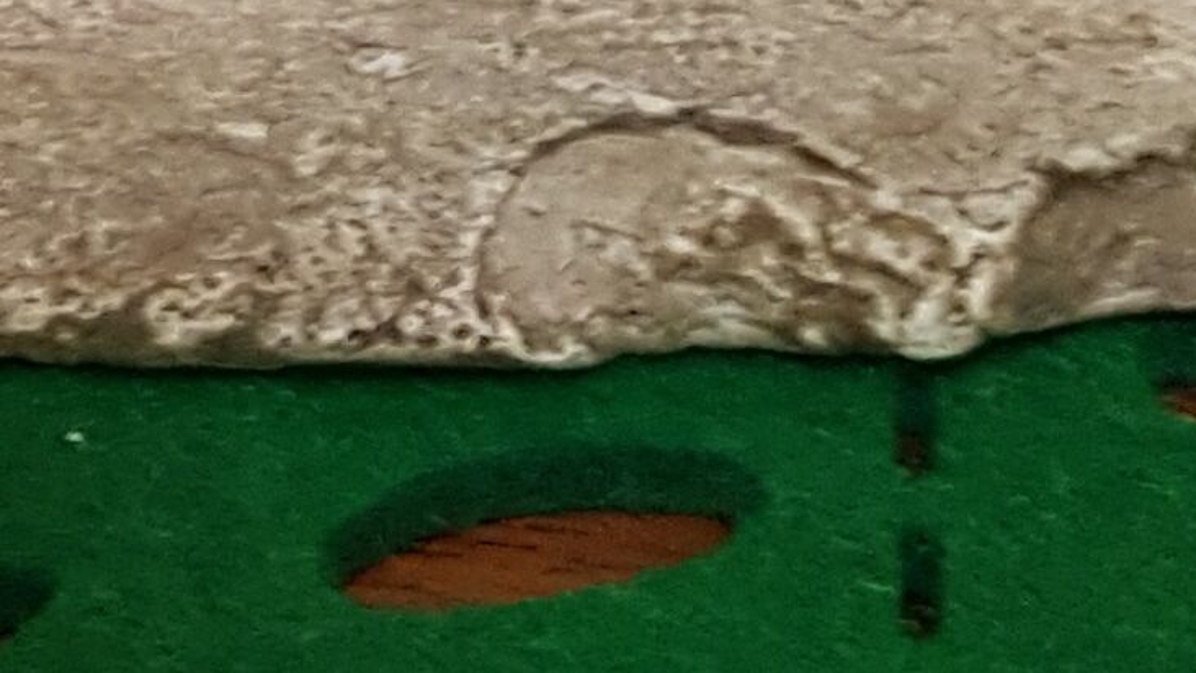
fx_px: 4948
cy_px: -1116
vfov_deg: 7.2
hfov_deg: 12.4
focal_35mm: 156
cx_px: -1085
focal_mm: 4.2
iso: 250
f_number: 1.7
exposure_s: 1/20
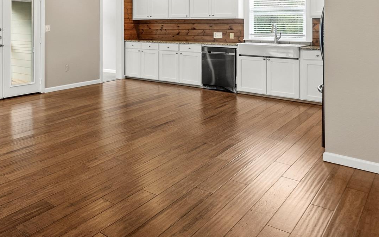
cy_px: 22
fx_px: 320
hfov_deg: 51.8
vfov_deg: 37.8
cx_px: 20
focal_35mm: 31
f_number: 8
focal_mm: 16
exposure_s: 1/10
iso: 250
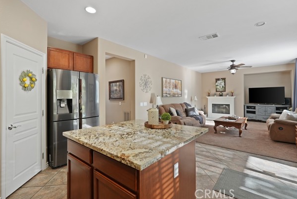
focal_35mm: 17
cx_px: 151
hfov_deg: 93.2
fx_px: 140
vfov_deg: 70.5
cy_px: 95
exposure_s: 1/15
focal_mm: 16
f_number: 4
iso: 640
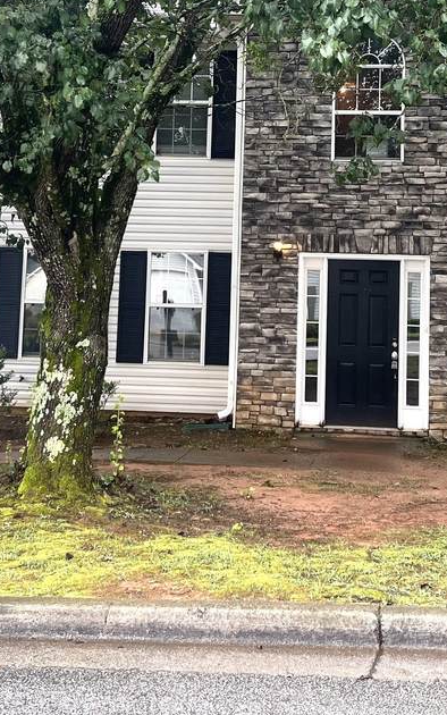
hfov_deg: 23.1
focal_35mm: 56
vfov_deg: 35.4
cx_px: 264
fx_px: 1091
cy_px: 174
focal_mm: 5.7
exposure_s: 1/121
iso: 64
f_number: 1.5
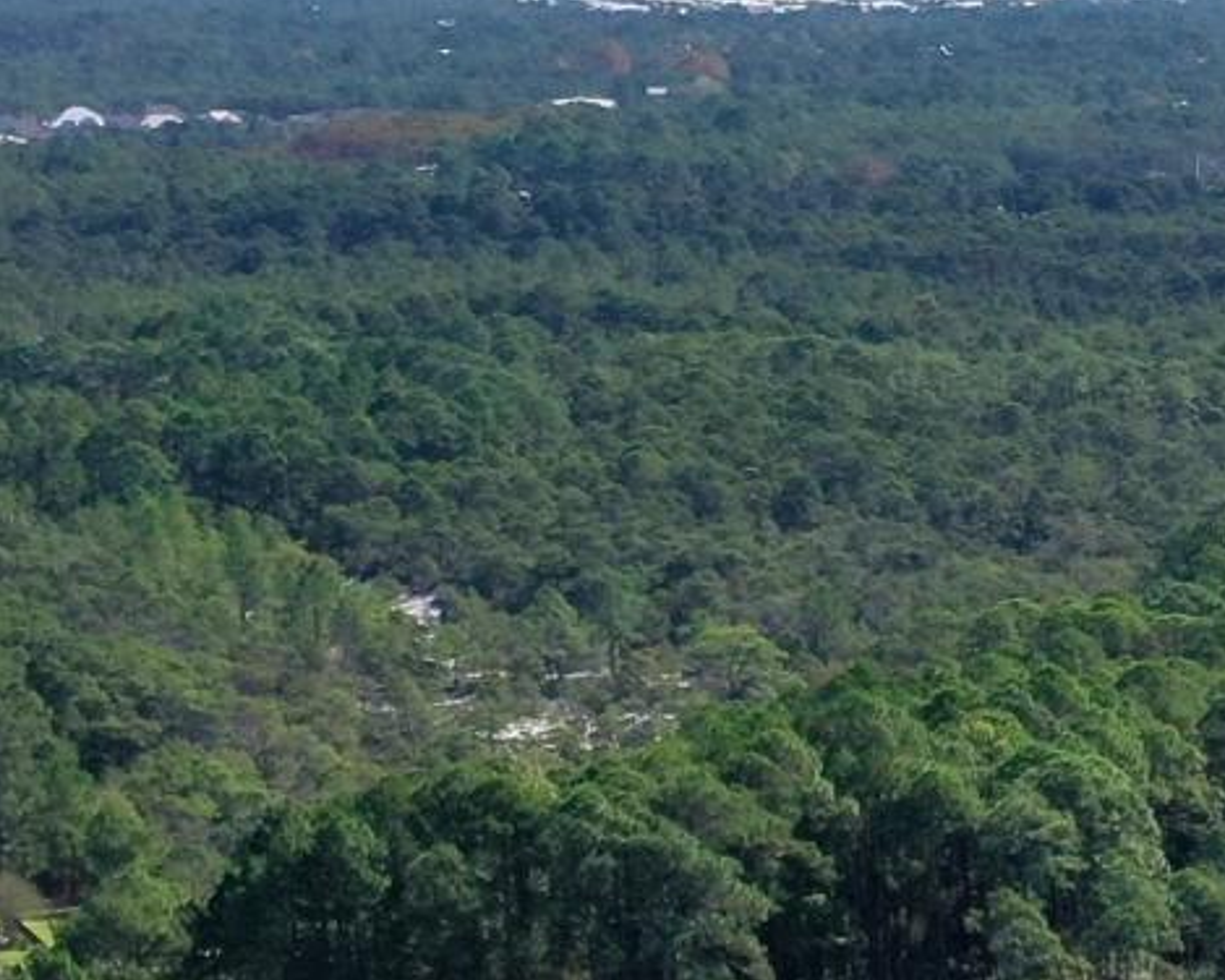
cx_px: 2325
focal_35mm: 168
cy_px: 836
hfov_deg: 10.7
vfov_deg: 9.2
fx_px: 6090
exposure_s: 1/640
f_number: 6.3
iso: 100
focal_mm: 10.26
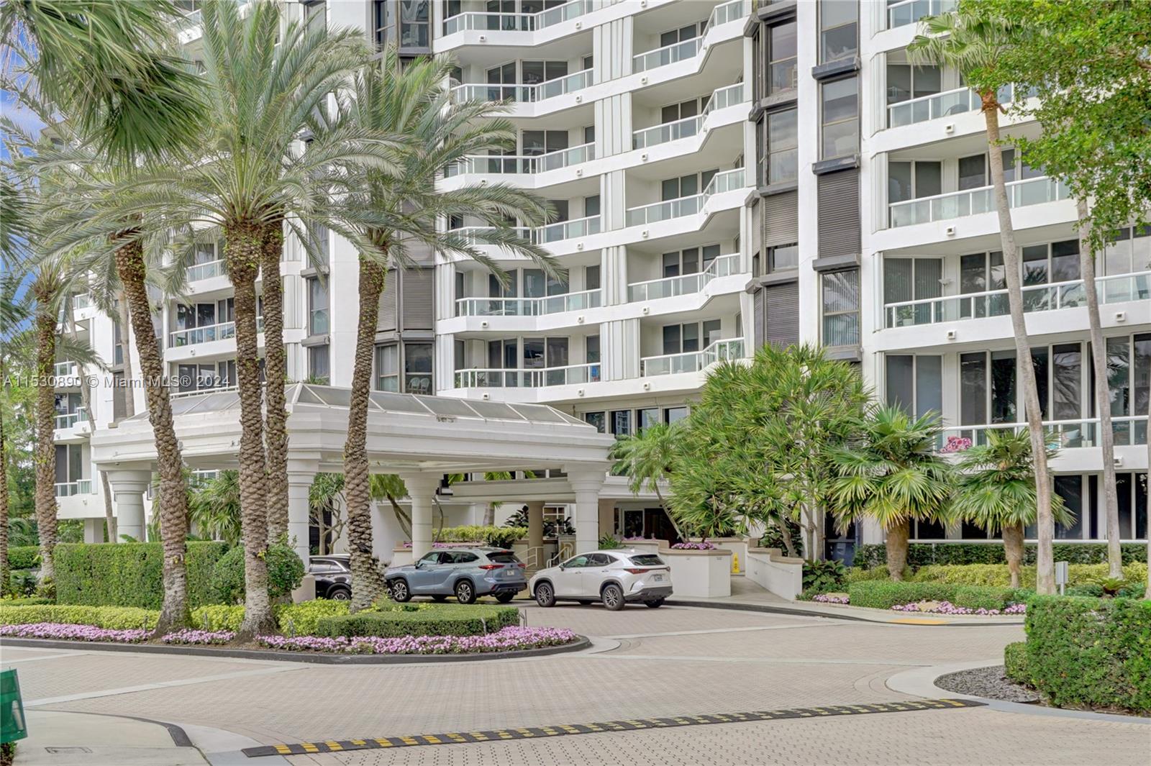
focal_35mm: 39
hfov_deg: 49.6
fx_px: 1246
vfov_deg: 34.2
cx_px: 576
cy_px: 383
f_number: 4
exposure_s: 1/200
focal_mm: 26
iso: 160
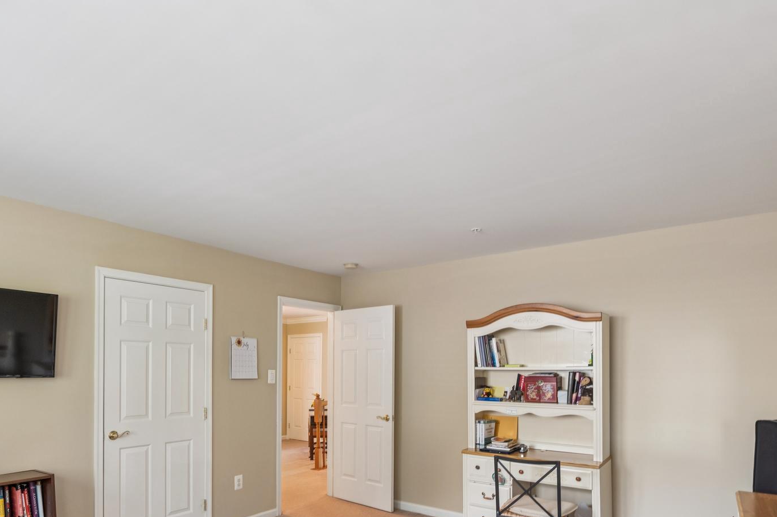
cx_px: 353
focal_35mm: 21
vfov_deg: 57.1
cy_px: 374
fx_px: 453
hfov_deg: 81.0
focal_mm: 14
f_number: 7.1
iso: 800
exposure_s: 1/6
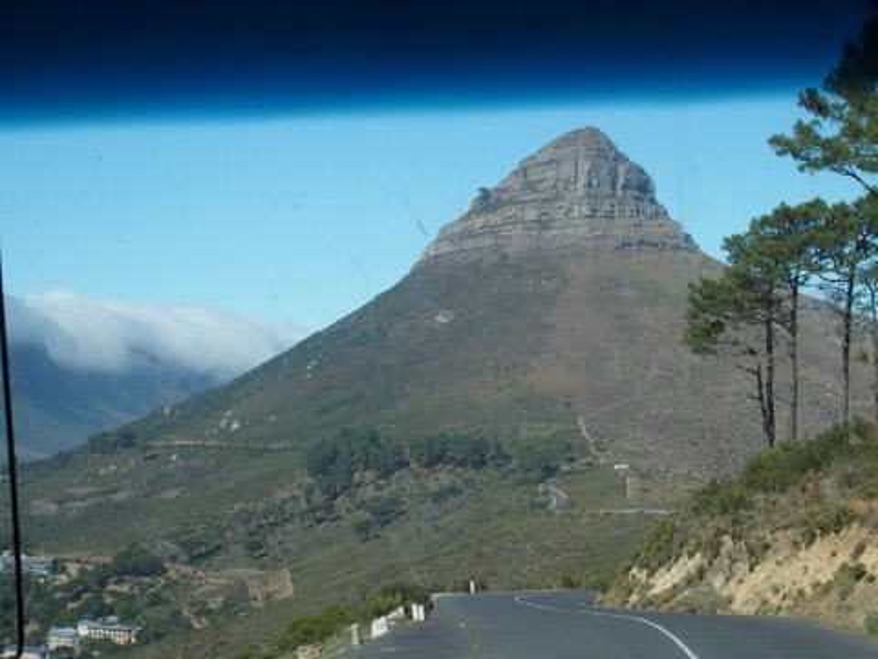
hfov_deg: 25.7
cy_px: 330
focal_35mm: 76
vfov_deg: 19.4
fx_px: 1928
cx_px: 439
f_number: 4.5
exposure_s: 1/800
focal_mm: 16.1
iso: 100
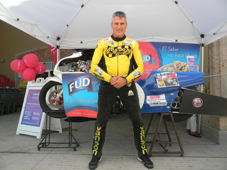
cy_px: 85
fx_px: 184
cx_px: 114
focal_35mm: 28
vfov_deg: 49.8
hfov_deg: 63.4
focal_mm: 5
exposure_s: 1/332
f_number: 3.5
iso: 80
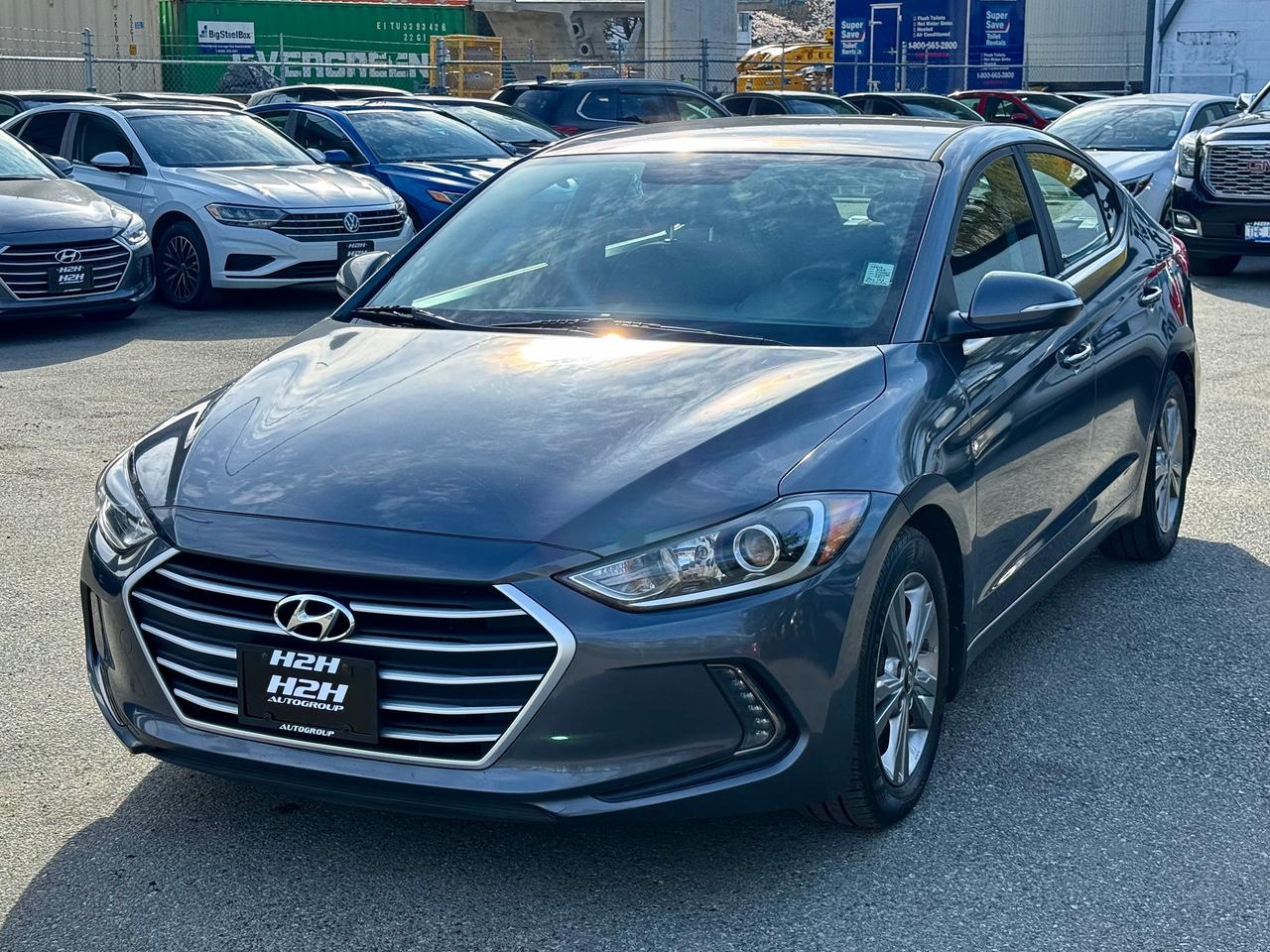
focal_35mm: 48
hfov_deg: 39.7
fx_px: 1761
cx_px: 635
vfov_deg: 30.3
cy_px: 476
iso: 100
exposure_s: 1/1484
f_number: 1.78
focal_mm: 6.76
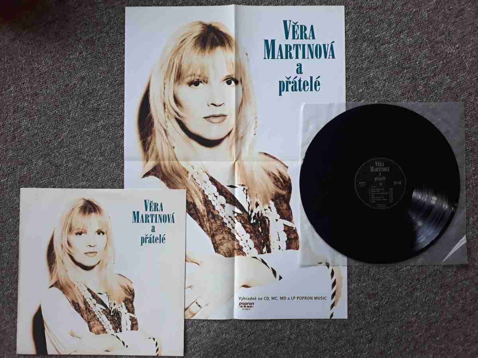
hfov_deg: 65.3
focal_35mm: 27
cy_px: 179
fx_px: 373
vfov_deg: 51.4
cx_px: 239
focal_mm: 3.71
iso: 50
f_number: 1.7
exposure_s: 1/50
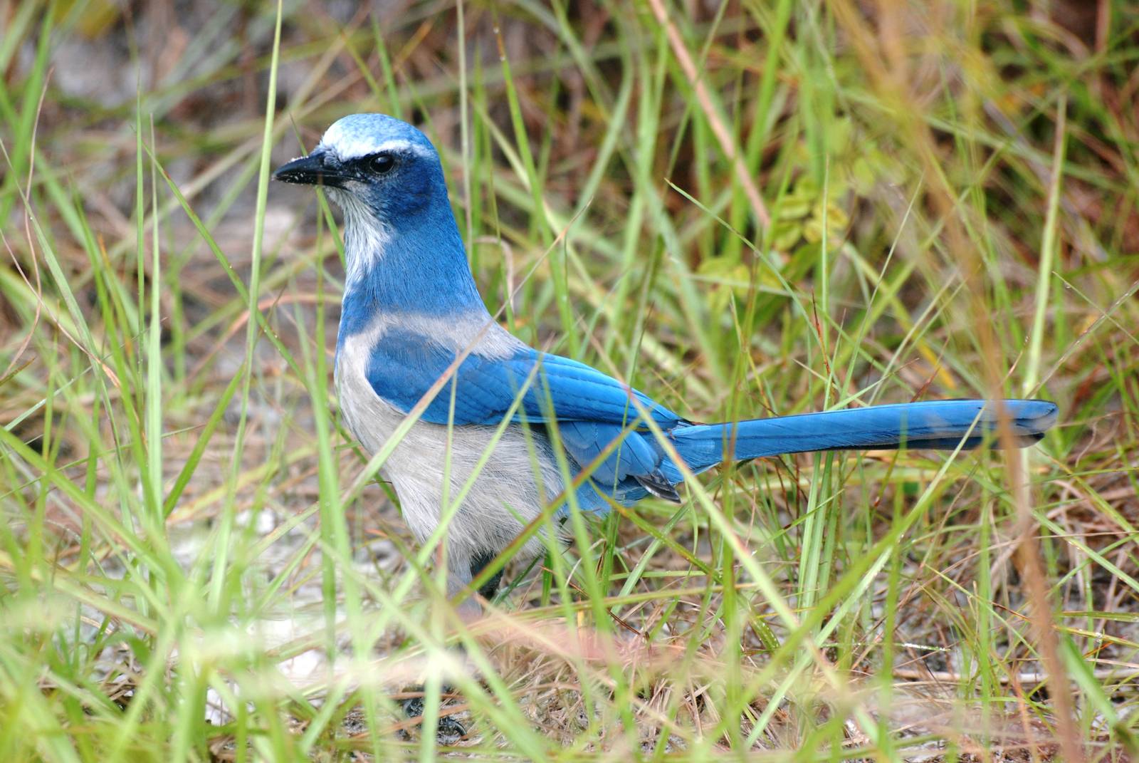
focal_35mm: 360
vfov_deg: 3.8
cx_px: 570
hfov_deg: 5.7
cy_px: 382
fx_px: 11403
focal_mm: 240
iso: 400
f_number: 7.1
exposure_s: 1/160
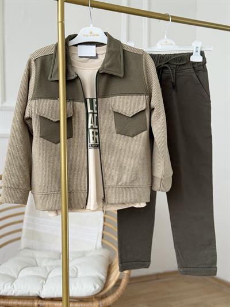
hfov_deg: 30.3
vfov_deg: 39.6
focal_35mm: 48
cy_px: 154
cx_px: 115
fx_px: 425
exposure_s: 1/109
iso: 100
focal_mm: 6.76
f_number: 1.78
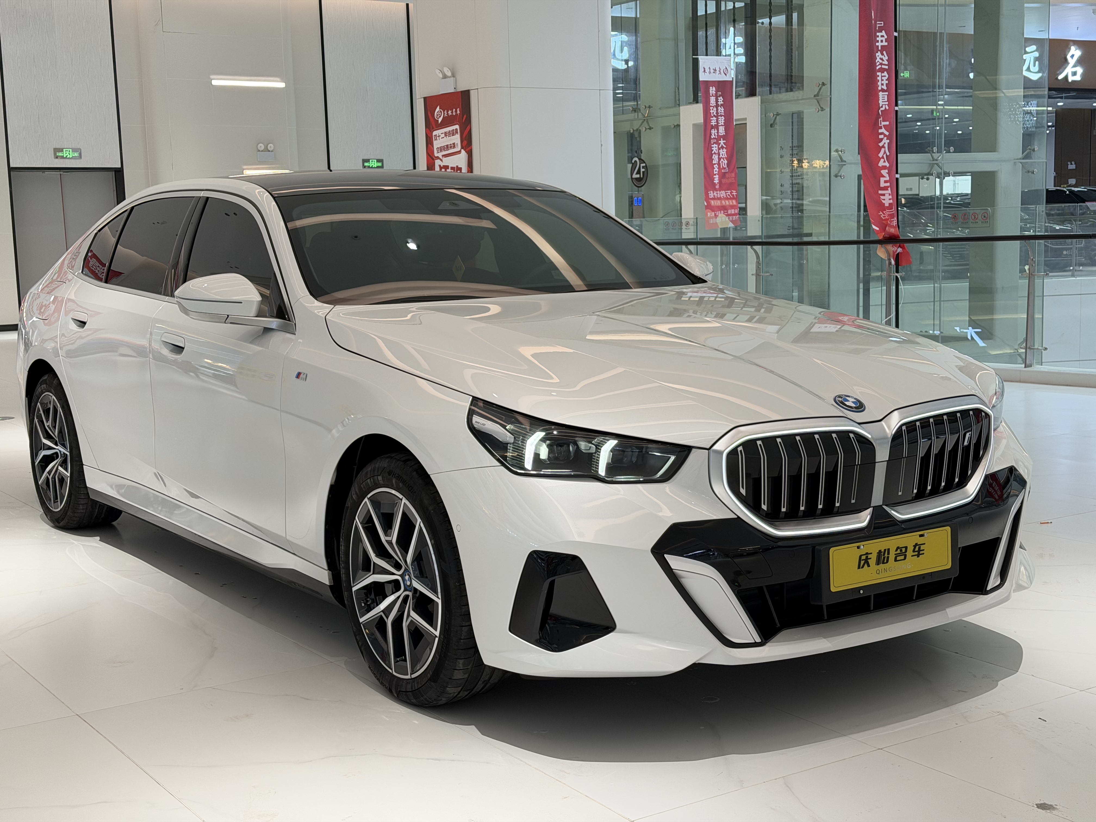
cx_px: 548
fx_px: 1520
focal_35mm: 48
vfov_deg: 30.3
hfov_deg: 39.7
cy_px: 411
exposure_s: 1/100
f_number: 1.78
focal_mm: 6.76
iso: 100
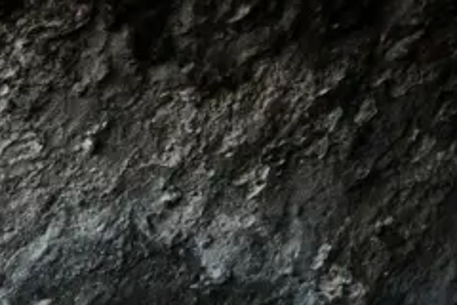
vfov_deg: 10.2
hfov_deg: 13.8
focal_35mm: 132
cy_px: 406
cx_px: -369
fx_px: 1676
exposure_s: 1/160
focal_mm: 24
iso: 800
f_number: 3.8
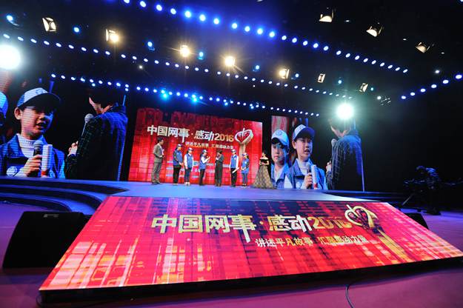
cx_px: 232
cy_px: 154
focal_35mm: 14
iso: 2000
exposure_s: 1/800
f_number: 3.5
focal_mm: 14
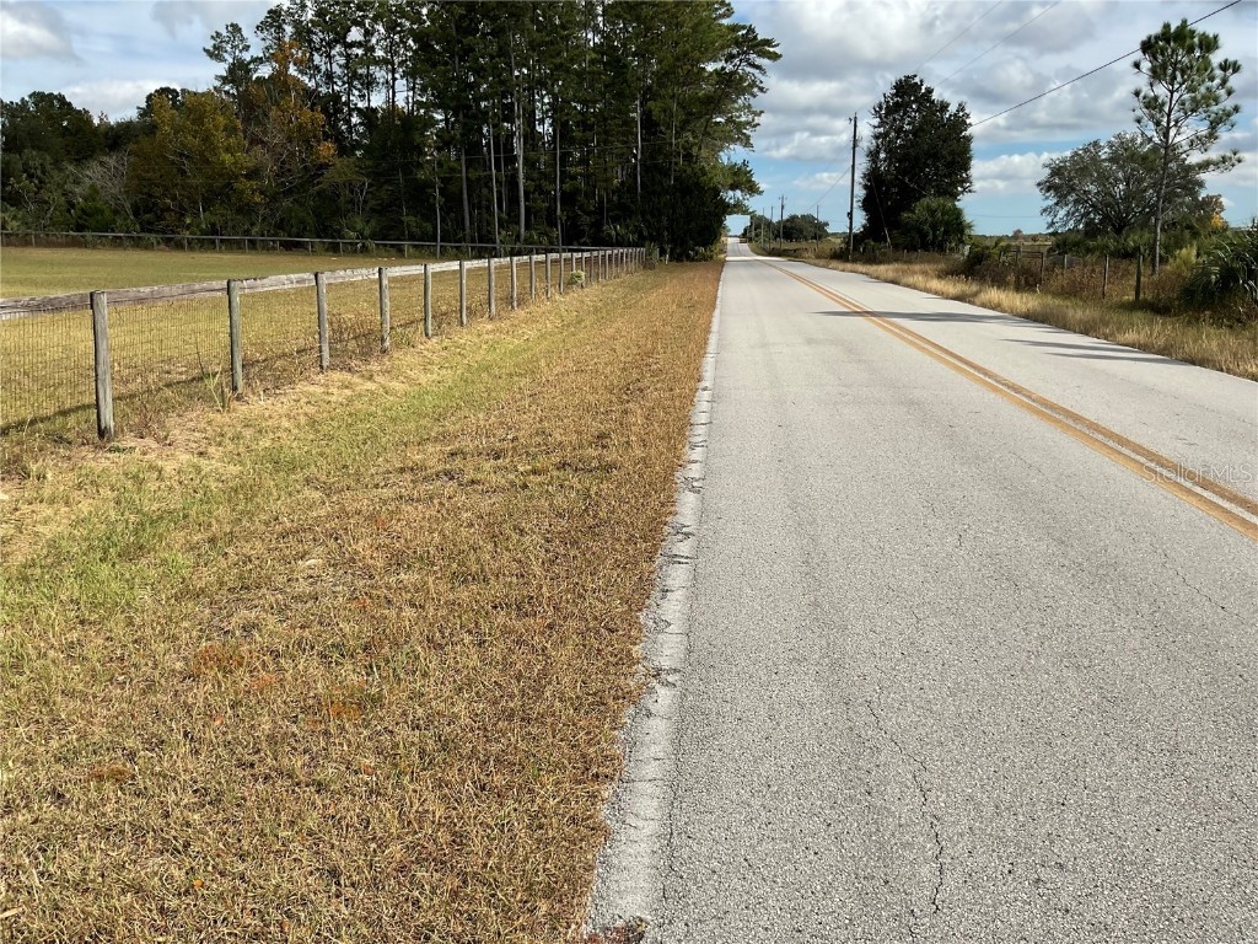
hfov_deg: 61.7
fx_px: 1054
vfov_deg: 48.2
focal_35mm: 29
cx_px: 629
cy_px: 472
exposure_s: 1/2427
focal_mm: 3
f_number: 1.8
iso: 16
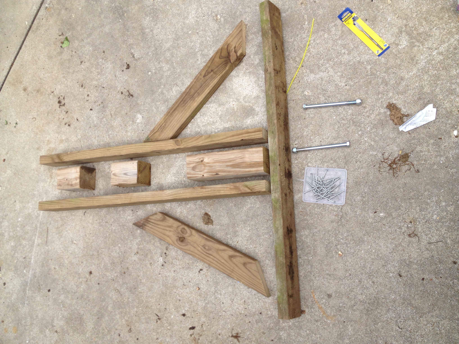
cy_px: 172
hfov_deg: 52.6
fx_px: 464
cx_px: 230
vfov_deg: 40.7
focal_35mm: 35
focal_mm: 4.28
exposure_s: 1/613
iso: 50
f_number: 2.4
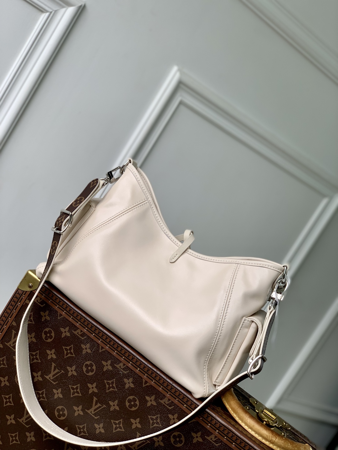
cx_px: 169
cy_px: 225
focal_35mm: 52
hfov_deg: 28.0
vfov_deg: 36.8
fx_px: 677
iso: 16
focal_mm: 6
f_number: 2.4
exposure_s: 1/184
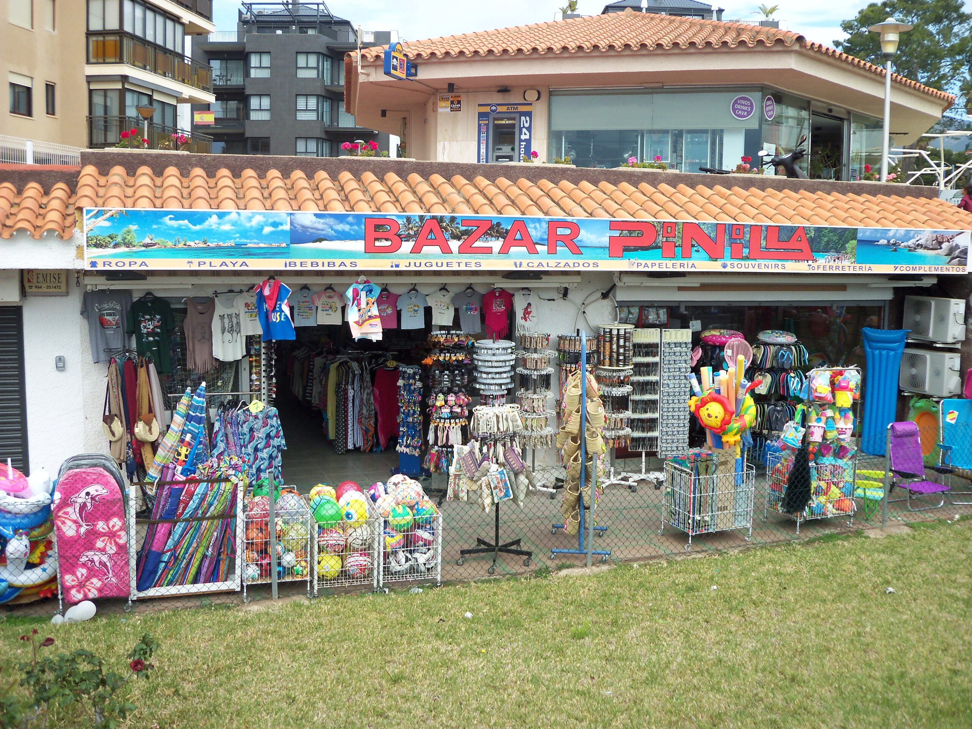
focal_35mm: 34
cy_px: 364
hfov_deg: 54.0
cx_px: 486
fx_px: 955
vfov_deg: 41.8
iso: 80
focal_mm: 5.7
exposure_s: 1/400
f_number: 2.9
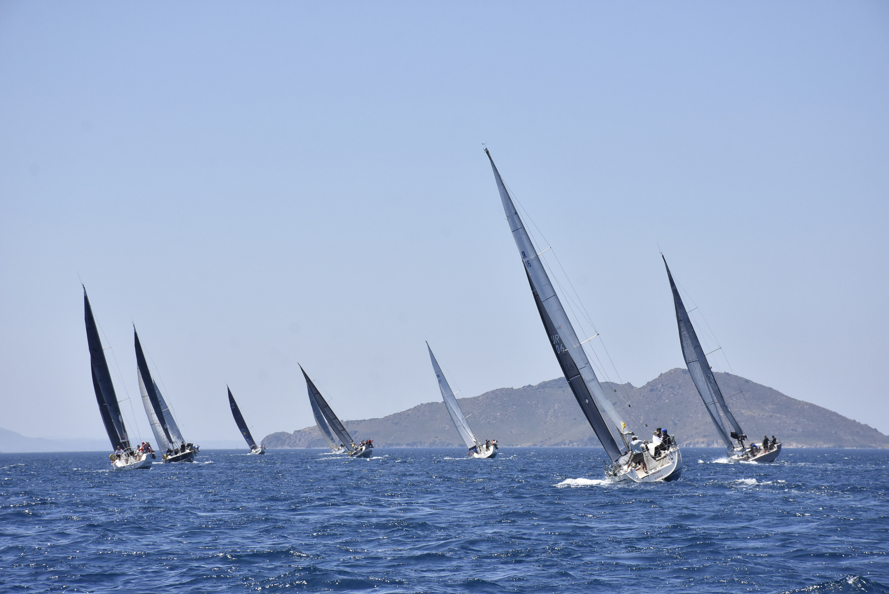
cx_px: 444
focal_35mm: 135
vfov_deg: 10.2
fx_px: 3336
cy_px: 297
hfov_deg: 15.2
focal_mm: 90
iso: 640
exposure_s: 1/2500
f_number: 10
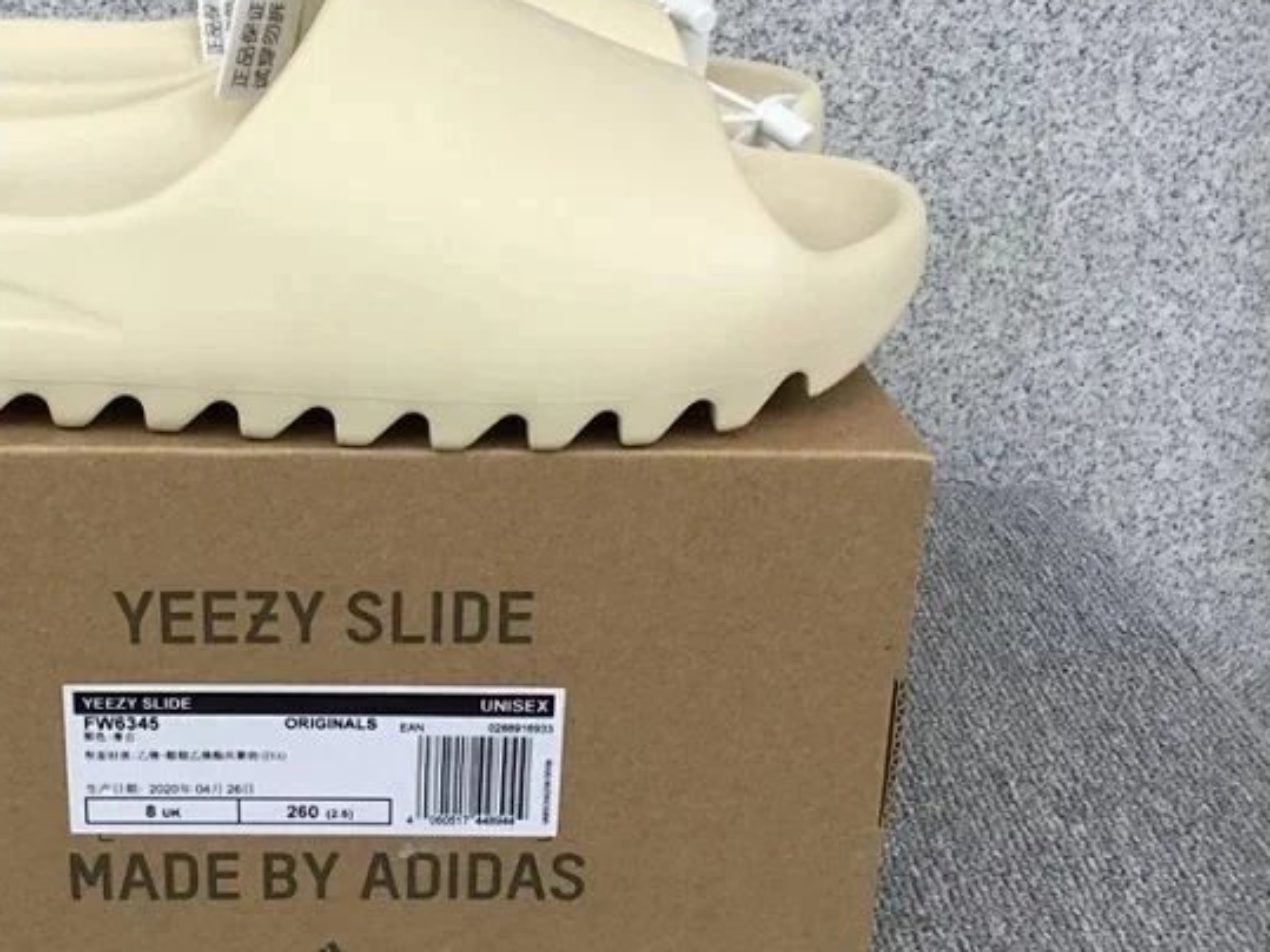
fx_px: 1687
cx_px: 349
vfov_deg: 31.3
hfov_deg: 40.3
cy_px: 339
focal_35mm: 46
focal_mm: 3.3
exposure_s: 1/390
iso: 25
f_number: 2.4
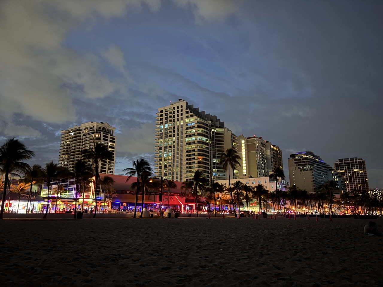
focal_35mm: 26
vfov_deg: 53.1
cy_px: 144
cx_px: 192
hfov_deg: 67.3
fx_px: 288
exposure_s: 1/15
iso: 1000
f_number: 1.6
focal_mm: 5.96
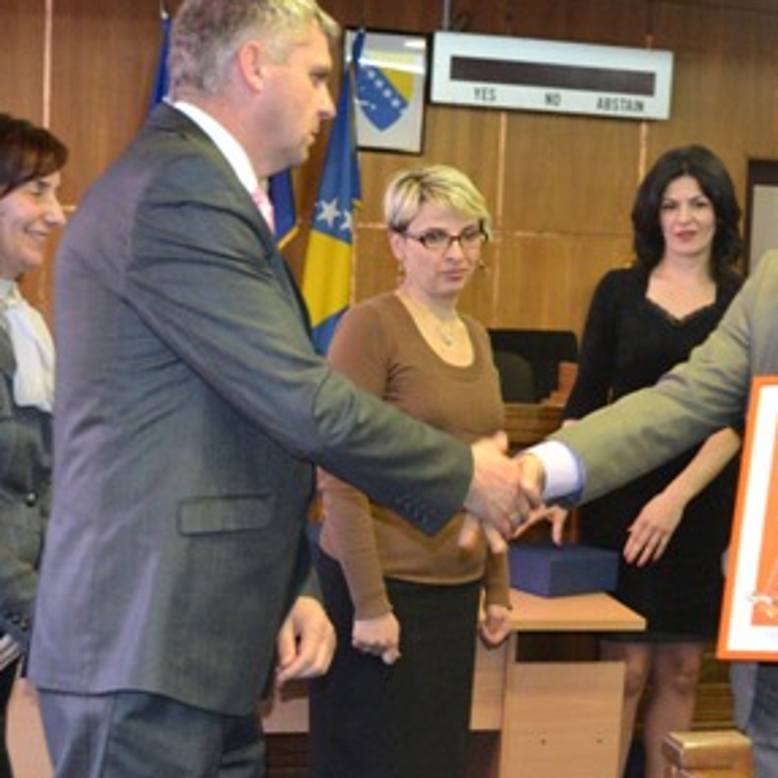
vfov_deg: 23.3
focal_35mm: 74
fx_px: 1882
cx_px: 550
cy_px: 459
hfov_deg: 23.2
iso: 3200
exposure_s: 1/60
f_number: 4.2
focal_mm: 26
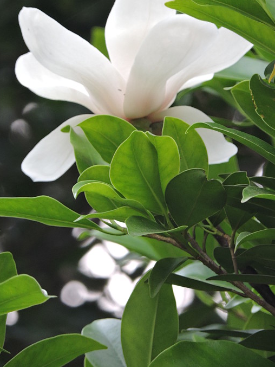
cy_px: 146
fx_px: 7539
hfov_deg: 2.1
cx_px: 168
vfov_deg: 2.8
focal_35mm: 712
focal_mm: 98.1
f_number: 4.9
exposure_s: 1/200
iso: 400
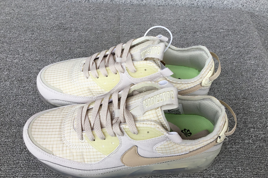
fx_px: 246
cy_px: 92
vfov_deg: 40.0
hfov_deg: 57.2
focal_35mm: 33
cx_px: 136
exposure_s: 1/201
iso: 25
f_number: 2.4
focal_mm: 3.3
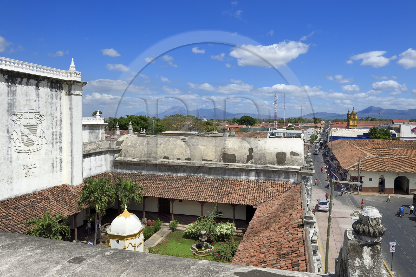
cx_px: 208
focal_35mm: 24
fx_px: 277
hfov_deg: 73.8
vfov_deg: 53.1
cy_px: 138
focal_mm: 24
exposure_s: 1/250
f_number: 16
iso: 200
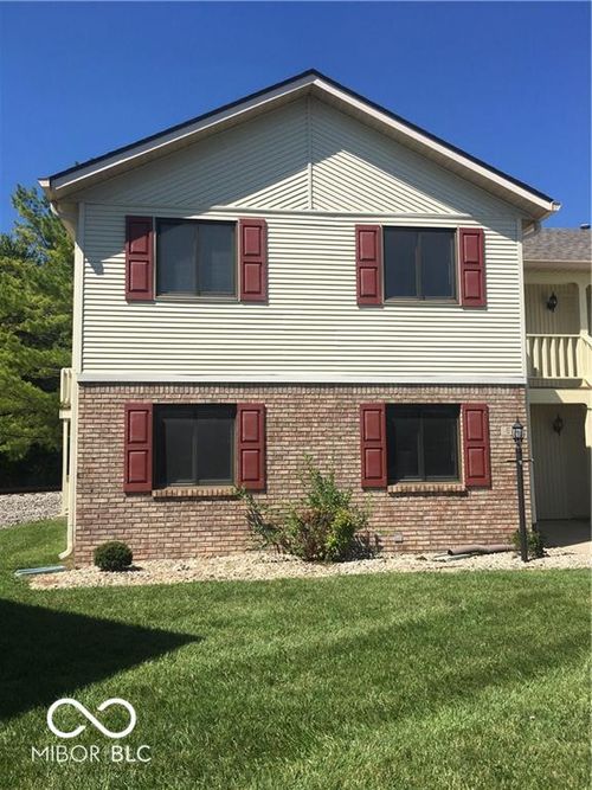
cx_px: 296
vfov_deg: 61.7
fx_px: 661
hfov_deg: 48.2
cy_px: 395
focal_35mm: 29
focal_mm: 4.15
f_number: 2.2
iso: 25
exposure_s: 1/1972
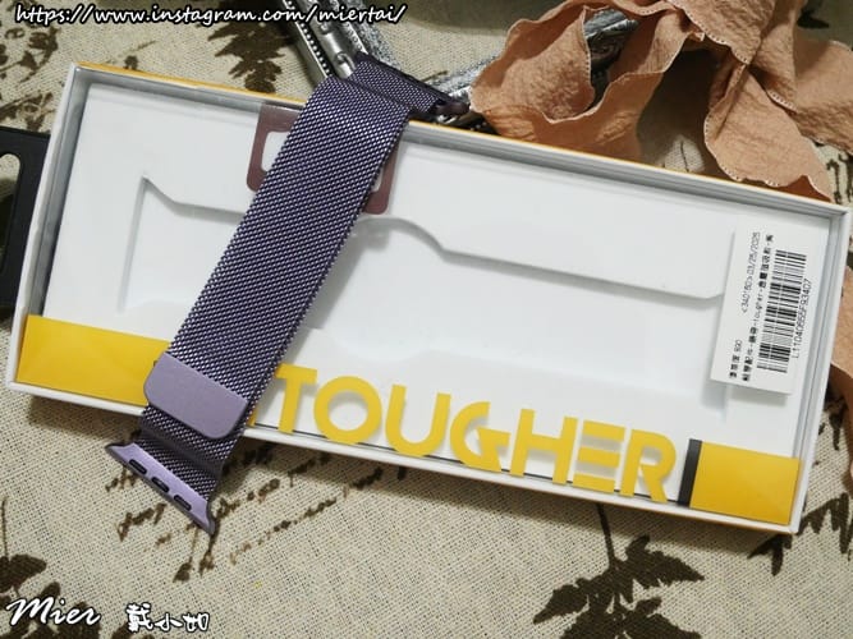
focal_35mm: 38
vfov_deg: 37.7
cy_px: 320
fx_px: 936
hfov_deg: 49.0
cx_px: 426
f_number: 6.3
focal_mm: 19
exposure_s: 1/60
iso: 2500
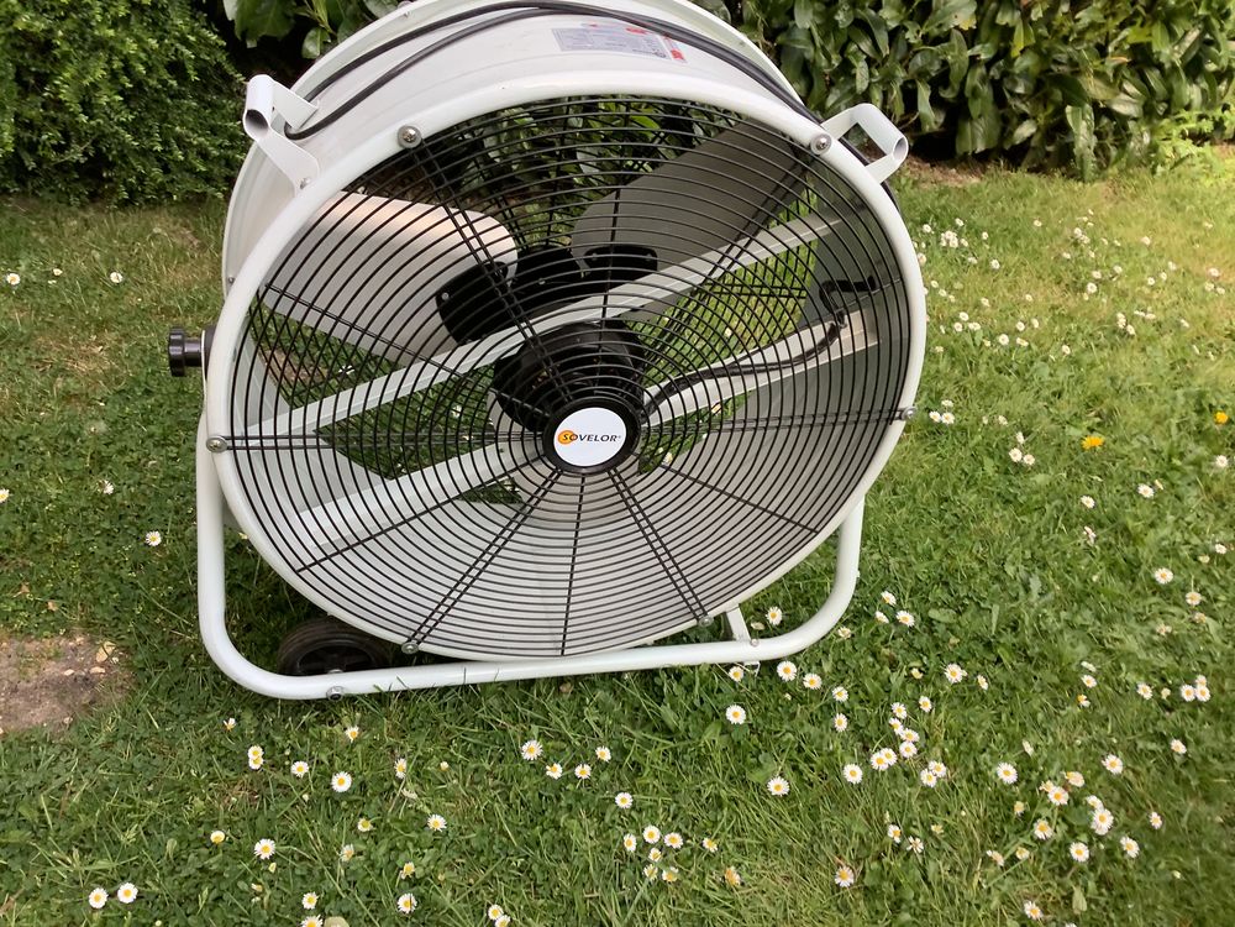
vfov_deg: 45.4
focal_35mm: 31
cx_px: 618
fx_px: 1106
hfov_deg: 58.4
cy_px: 464
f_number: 2.4
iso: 32
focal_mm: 3.3
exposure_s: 1/120
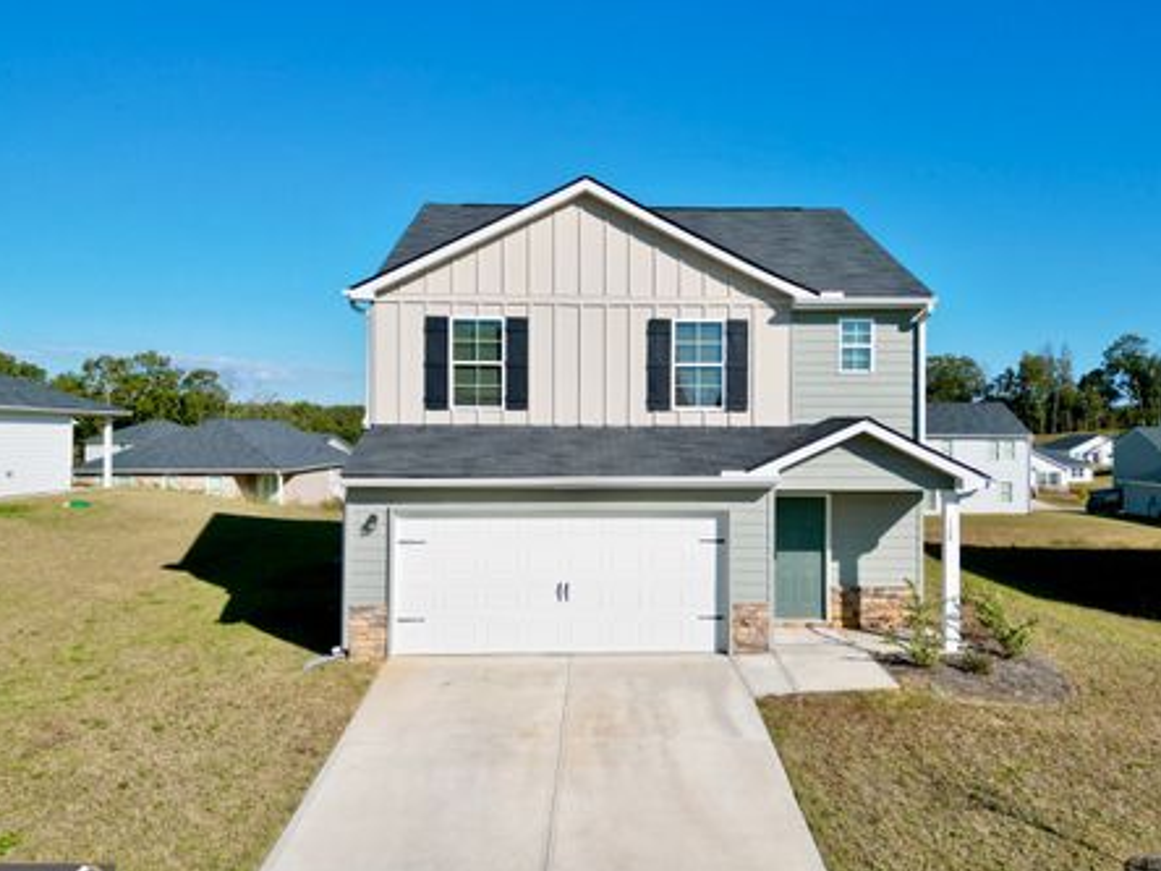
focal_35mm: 27
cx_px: 622
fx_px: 906
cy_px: 422
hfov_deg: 65.2
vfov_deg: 51.3
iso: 200
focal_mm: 6.72
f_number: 1.7
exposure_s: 1/5000
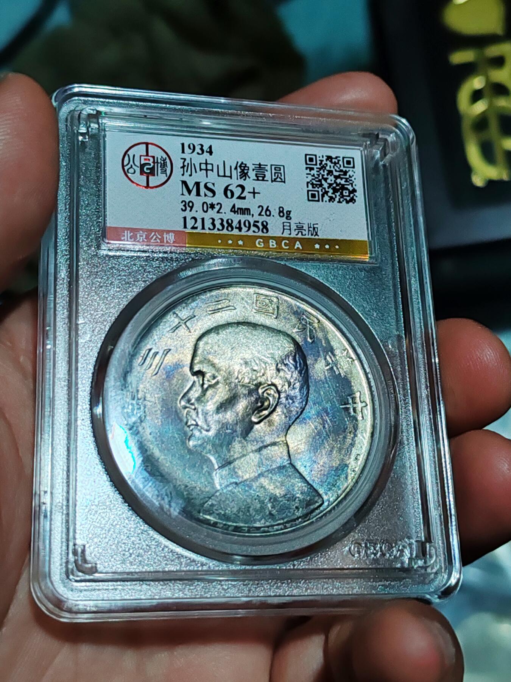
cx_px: 256
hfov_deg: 27.0
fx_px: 1063
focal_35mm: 54
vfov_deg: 35.5
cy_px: 341
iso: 1000
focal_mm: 6.12
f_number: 1.9
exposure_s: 1/100
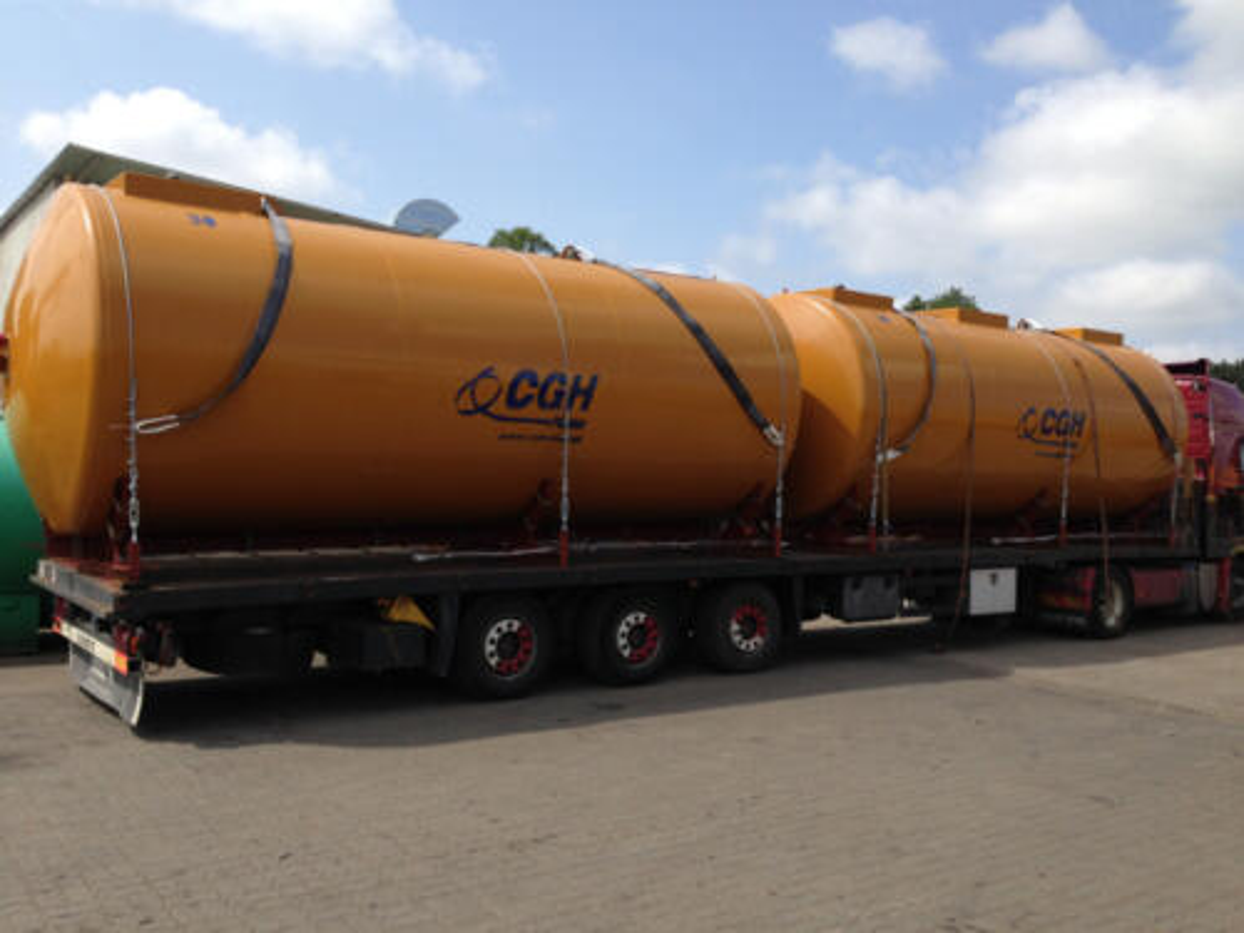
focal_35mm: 33
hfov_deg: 55.4
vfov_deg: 42.9
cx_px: 622
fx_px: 1186
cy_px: 466
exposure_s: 1/1427
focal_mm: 4.13
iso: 50
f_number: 2.4
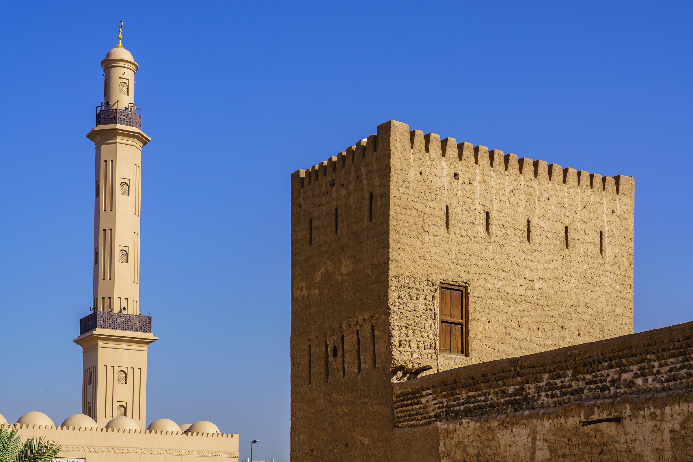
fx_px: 1059
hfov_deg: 36.2
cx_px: 346
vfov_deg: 24.6
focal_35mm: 55
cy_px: 231
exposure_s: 1/200
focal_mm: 55
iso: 100
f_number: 11
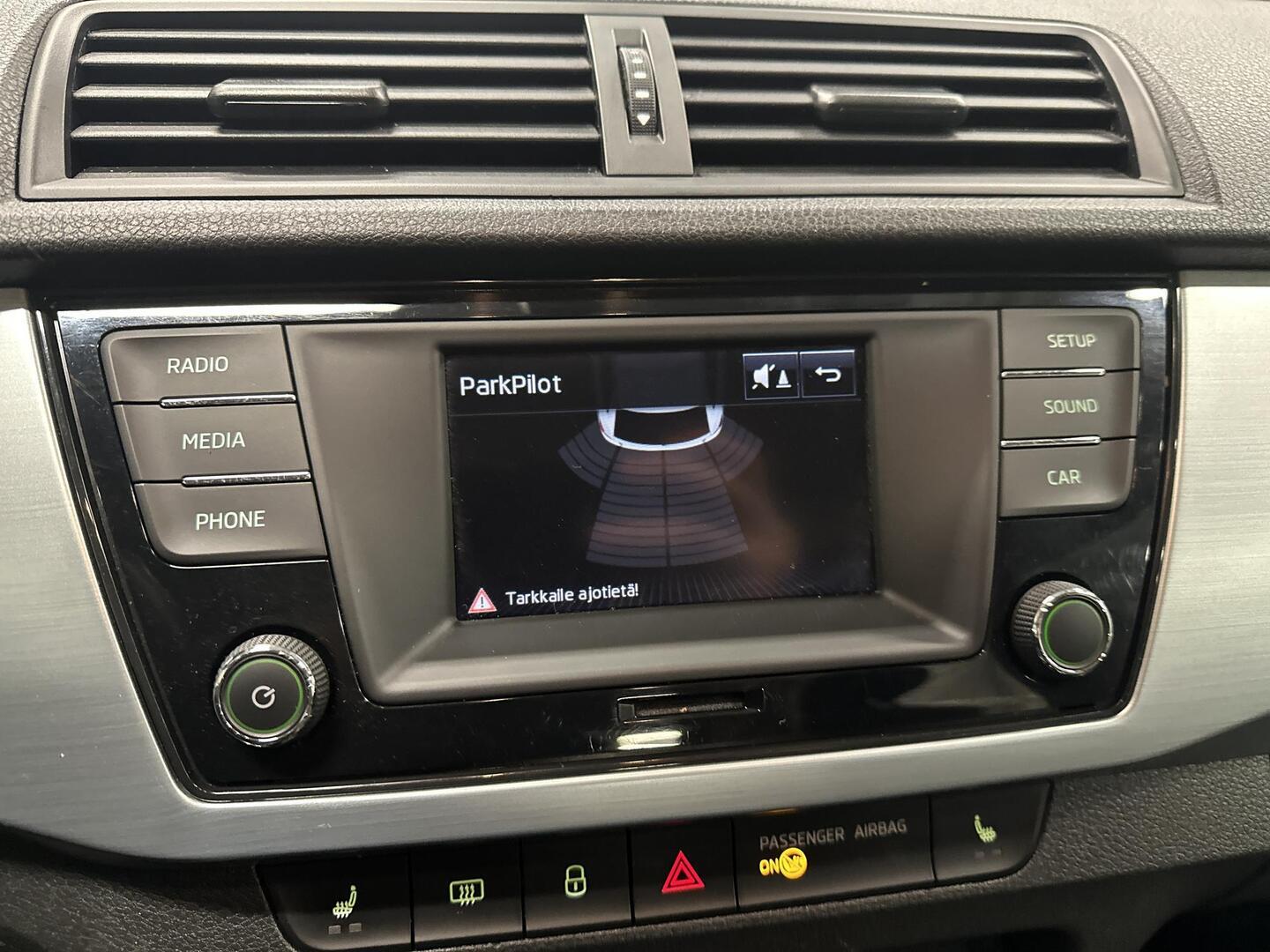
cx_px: 635
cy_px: 476
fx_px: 881
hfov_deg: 71.6
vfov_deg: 56.8
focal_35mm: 24
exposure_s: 1/47
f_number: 1.78
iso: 1000
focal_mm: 6.86
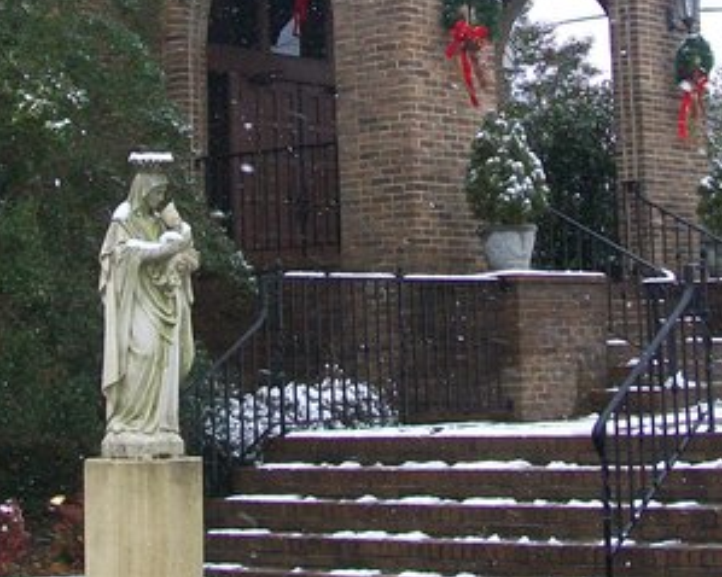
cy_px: 12
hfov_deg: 20.4
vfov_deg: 16.1
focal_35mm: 94
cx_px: 283
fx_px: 2008
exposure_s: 1/320
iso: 64
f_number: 2.7
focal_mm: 6
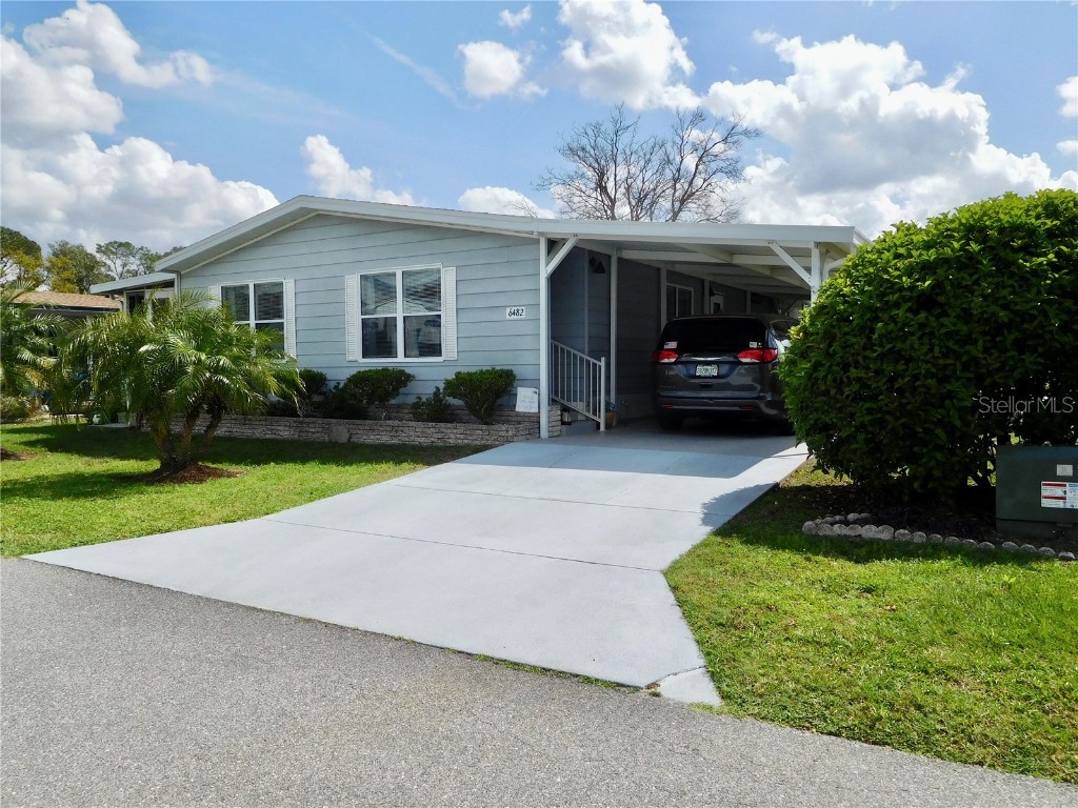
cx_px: 539
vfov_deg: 54.9
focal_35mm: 25
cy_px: 404
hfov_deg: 69.4
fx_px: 779
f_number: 6.8
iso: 125
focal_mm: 4.5
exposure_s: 1/640
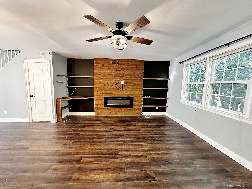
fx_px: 102
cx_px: 126
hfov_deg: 102.1
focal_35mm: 14
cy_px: 94
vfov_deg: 85.7
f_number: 2.2
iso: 800
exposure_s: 1/60
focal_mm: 2.22
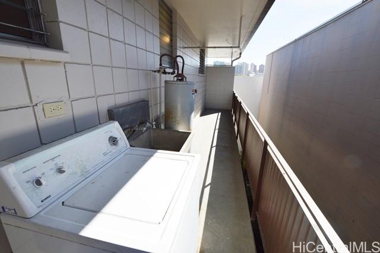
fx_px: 158
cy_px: 126
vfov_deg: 77.3
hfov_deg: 100.4
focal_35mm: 15
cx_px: 190
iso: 100
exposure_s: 1/200
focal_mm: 10
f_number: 7.1
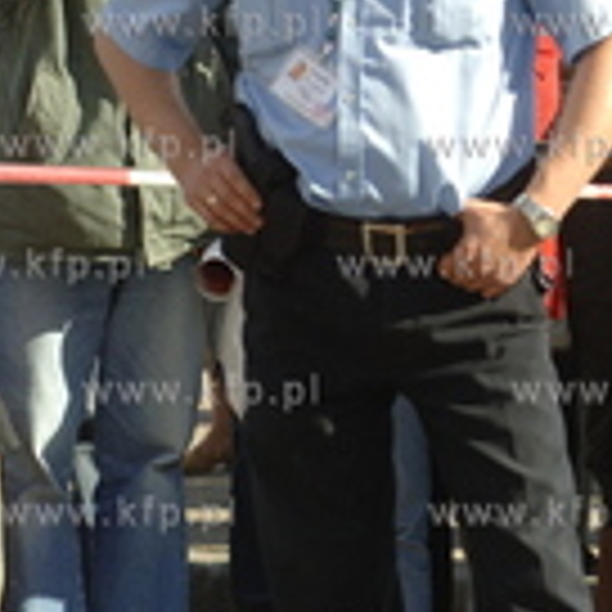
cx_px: 788
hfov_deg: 4.1
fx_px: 8421
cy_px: 81
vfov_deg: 4.2
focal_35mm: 421
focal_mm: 112
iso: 400
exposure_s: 1/750
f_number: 6.3
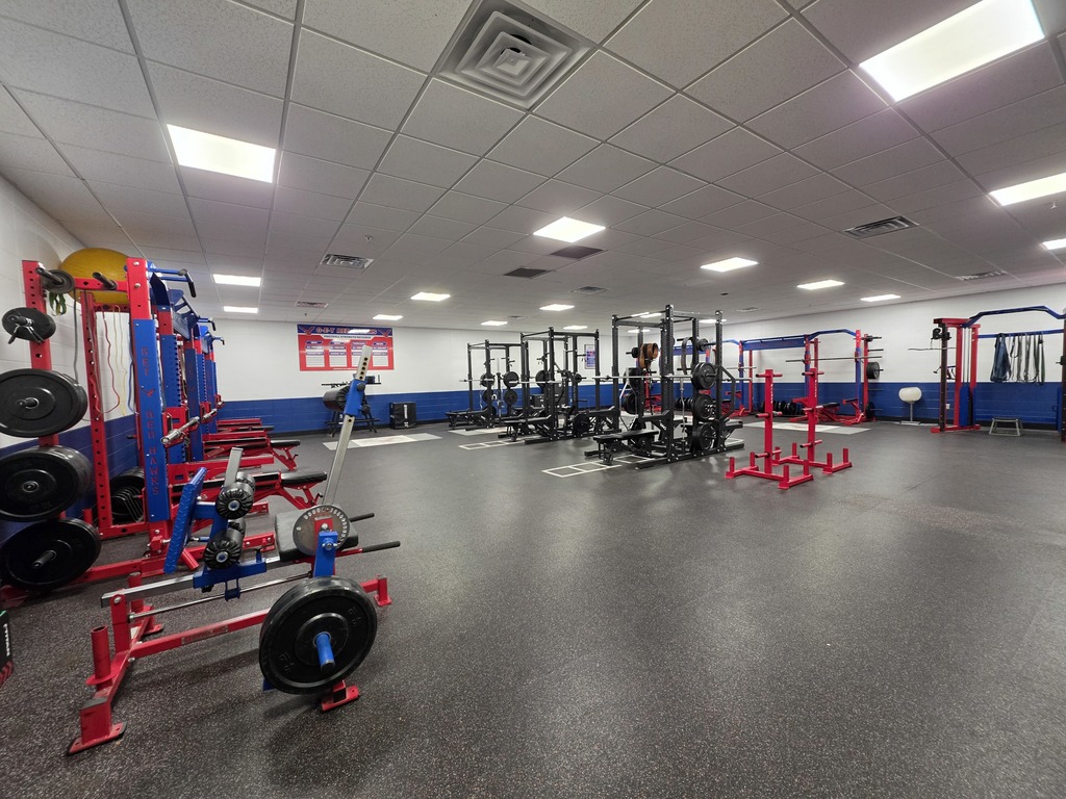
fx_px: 400
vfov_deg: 89.9
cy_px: 400
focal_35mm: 13
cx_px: 533
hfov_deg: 106.2
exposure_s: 1/60
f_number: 1.9
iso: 200
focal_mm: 2.2
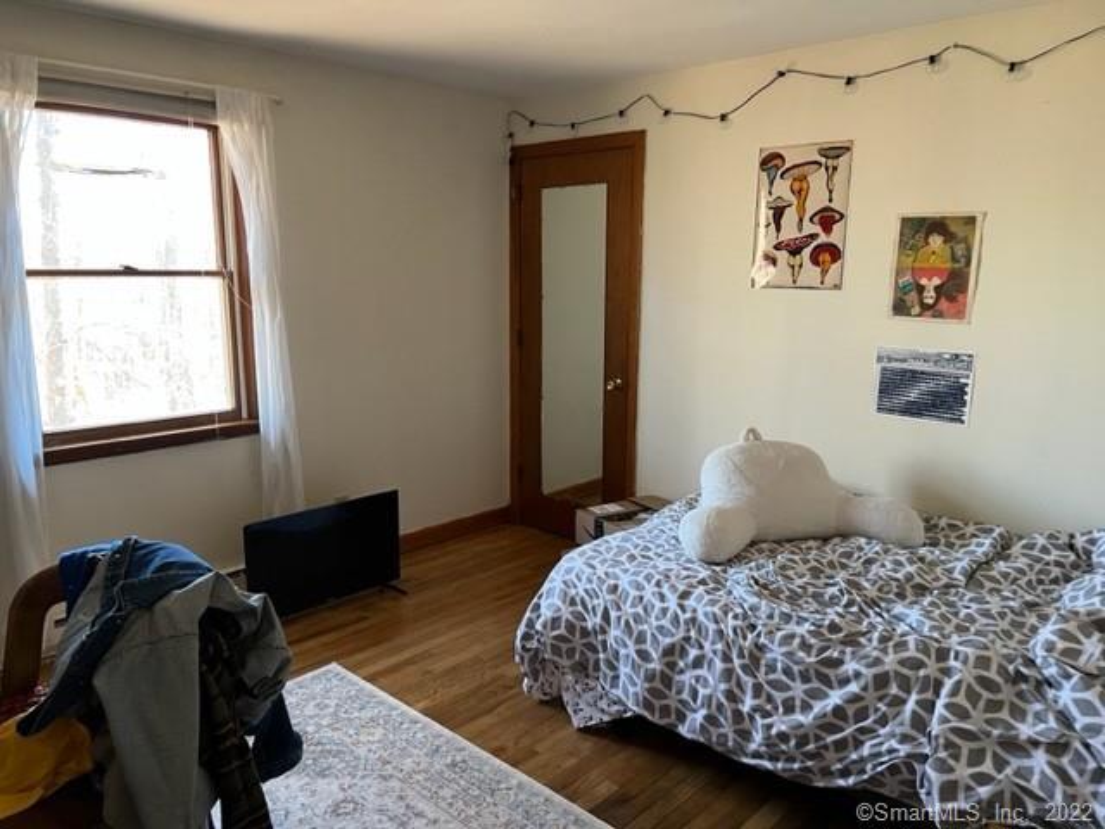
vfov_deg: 53.1
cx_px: 552
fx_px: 830
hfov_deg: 67.3
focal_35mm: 26
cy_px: 414
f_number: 1.5
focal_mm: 5.7
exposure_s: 1/60
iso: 320
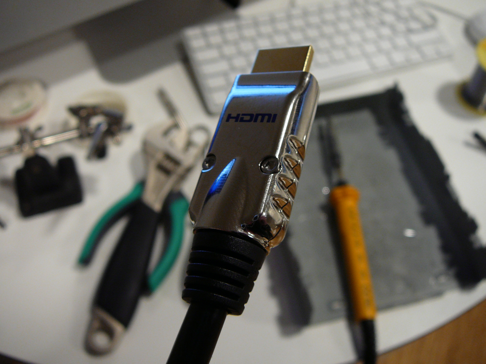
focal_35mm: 35
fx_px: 491
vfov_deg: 40.7
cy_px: 182
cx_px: 243
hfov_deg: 52.6
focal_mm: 5.2
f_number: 2.8
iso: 125
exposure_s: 1/30
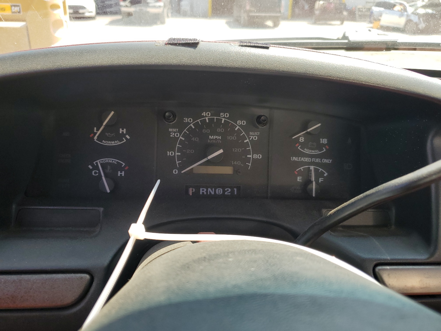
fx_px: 331
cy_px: 166
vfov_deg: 53.1
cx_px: 220
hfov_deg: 67.3
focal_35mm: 26
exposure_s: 1/588
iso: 50
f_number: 1.5
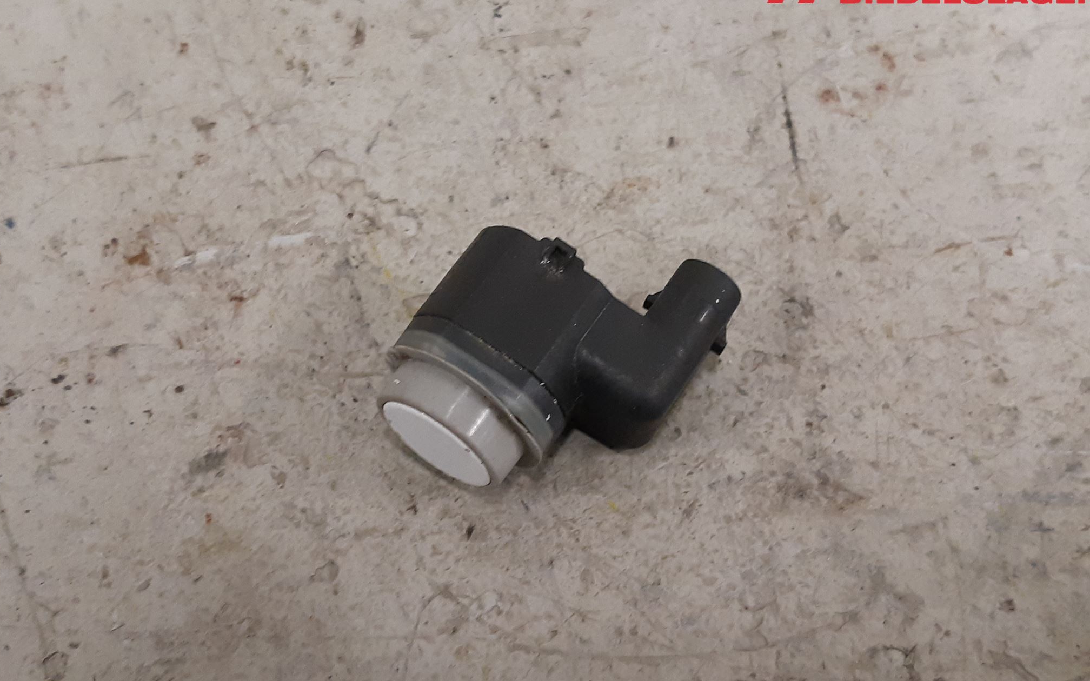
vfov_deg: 44.5
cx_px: 546
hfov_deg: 66.5
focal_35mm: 28
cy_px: 327
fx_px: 832
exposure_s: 1/50
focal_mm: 3.93
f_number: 1.7
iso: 250
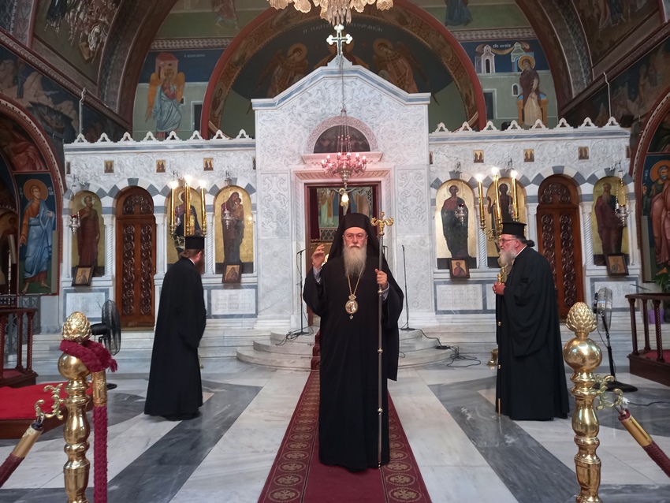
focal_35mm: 25
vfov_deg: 54.9
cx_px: 335
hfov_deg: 69.4
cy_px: 252
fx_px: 484
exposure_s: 1/25
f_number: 2
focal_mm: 4.6
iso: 250
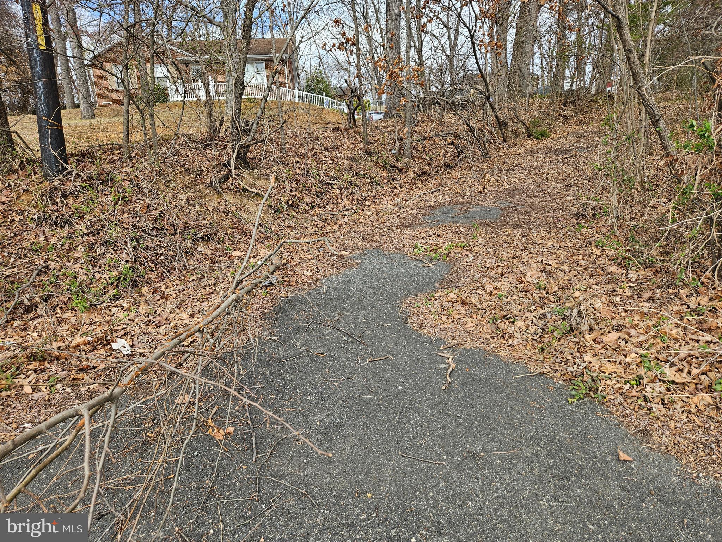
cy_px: 271
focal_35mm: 23
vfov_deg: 58.9
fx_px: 480
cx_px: 361
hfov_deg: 73.9
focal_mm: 5.4
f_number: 1.8
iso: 25
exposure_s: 1/407
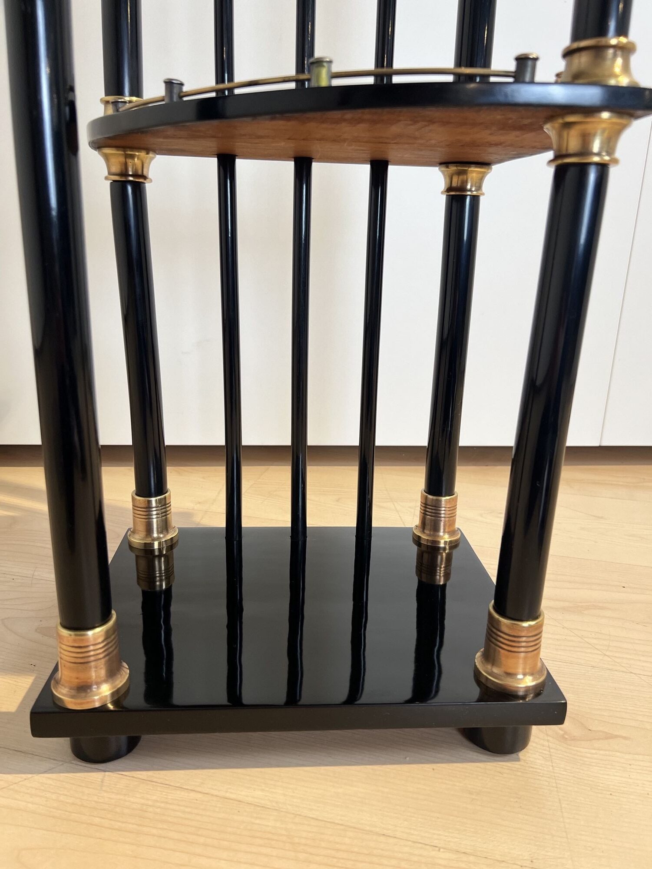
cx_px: 326
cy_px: 434
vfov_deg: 67.3
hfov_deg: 53.1
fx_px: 653
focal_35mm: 26
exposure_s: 1/100
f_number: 1.5
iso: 125
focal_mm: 5.7
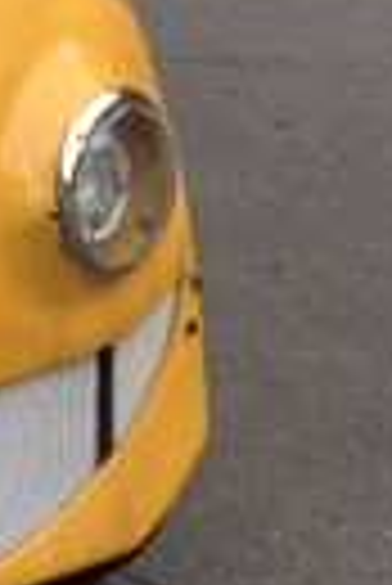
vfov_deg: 11.4
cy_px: 27
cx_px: -518
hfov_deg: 7.3
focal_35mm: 179
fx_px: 2916
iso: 50
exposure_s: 1/383
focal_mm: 4.28
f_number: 2.4
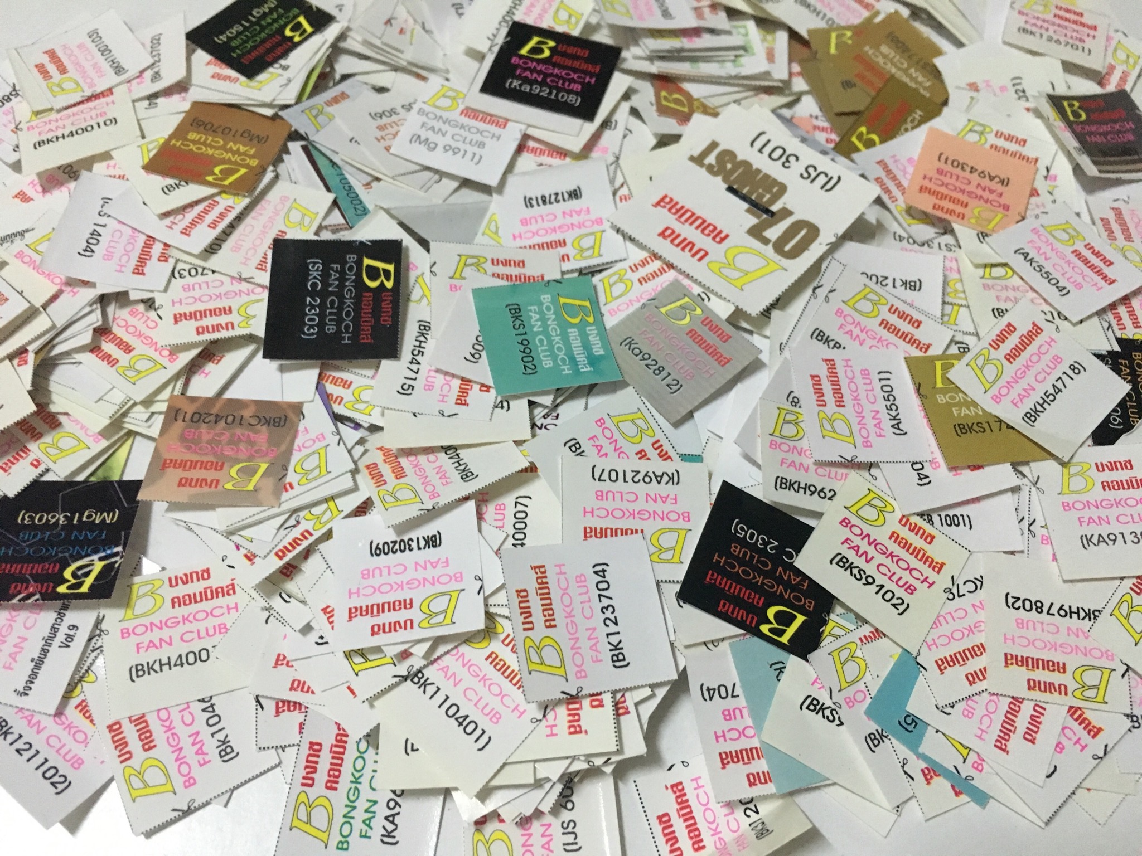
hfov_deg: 61.7
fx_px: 957
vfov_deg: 48.2
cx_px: 571
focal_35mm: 29
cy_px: 428
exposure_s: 1/25
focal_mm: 4.15
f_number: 2.2
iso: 200
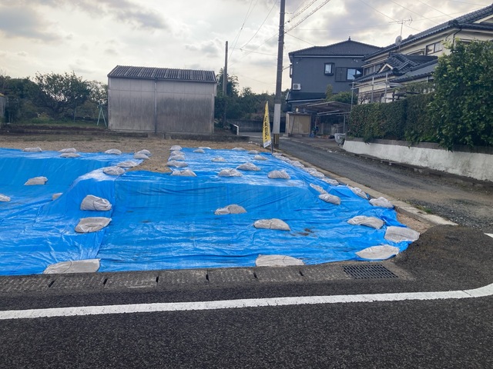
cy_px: 184
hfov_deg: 63.4
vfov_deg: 49.7
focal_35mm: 28
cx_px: 246
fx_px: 399
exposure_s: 1/759
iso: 20
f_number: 1.8
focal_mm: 3.99
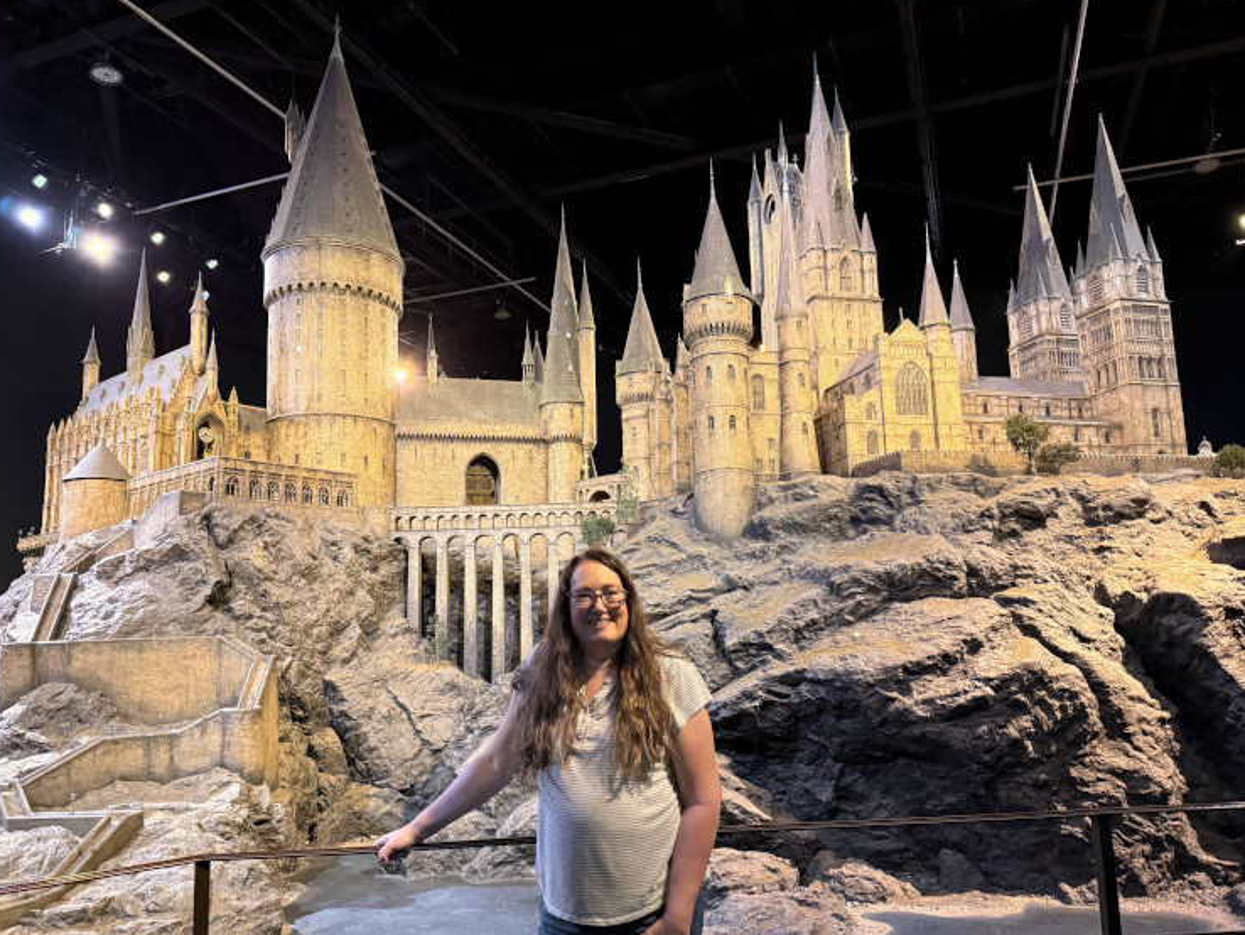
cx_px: 629
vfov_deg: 53.0
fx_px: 935
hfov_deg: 67.3
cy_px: 500
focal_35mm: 26
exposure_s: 1/40
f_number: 1.78
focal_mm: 6.76
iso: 1000
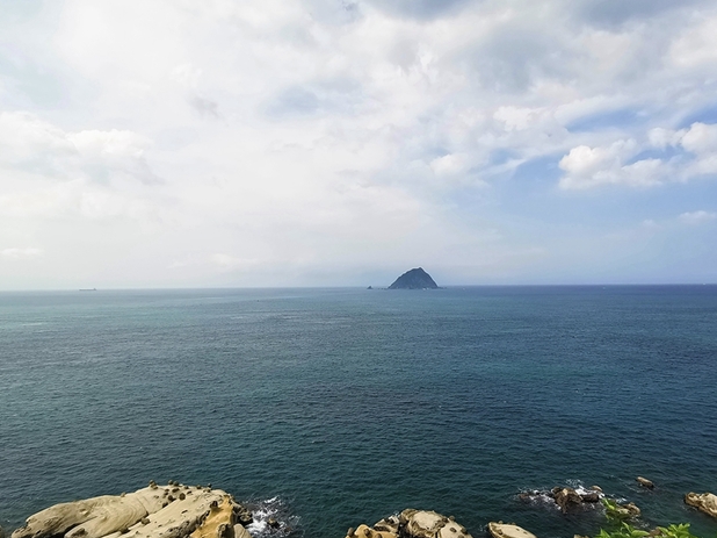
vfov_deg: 61.0
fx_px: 456
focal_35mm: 22
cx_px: 386
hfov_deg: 76.3
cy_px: 289
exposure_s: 1/1227
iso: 50
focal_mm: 2.35
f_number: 2.2
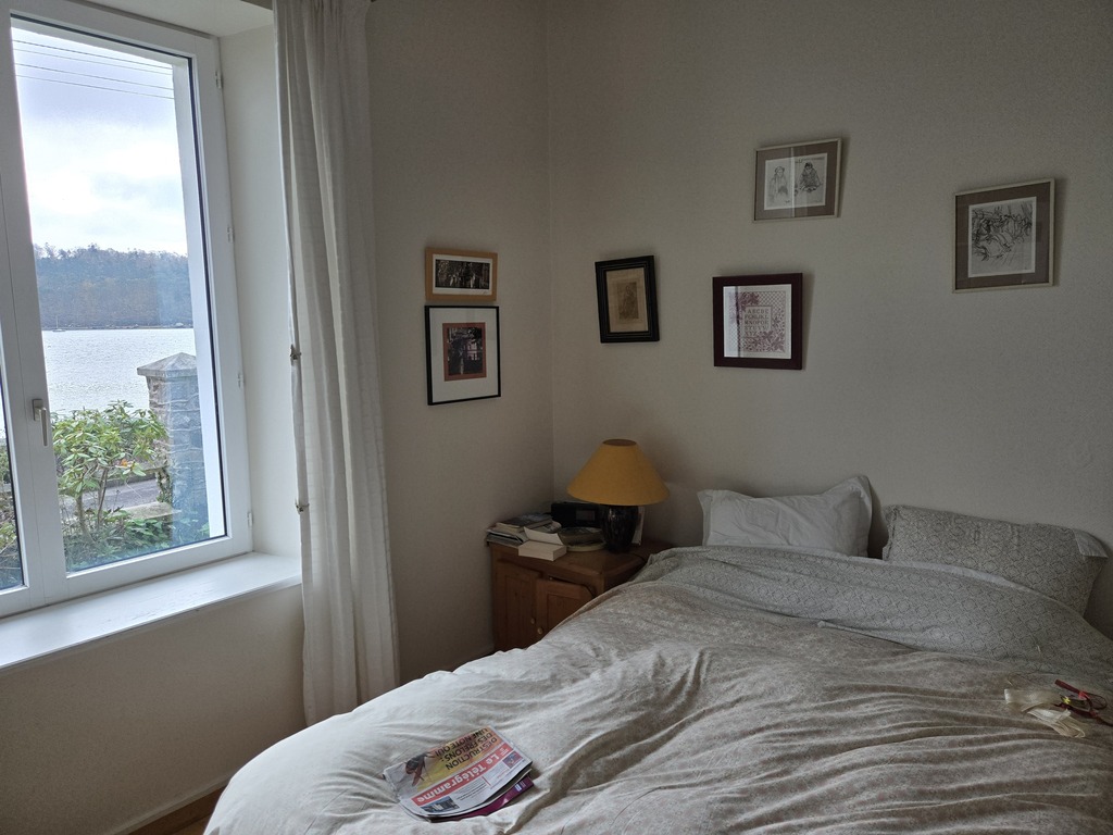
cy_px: 418
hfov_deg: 73.9
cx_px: 556
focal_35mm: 23
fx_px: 740
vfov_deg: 58.9
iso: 160
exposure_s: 1/508
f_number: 1.8
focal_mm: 5.4
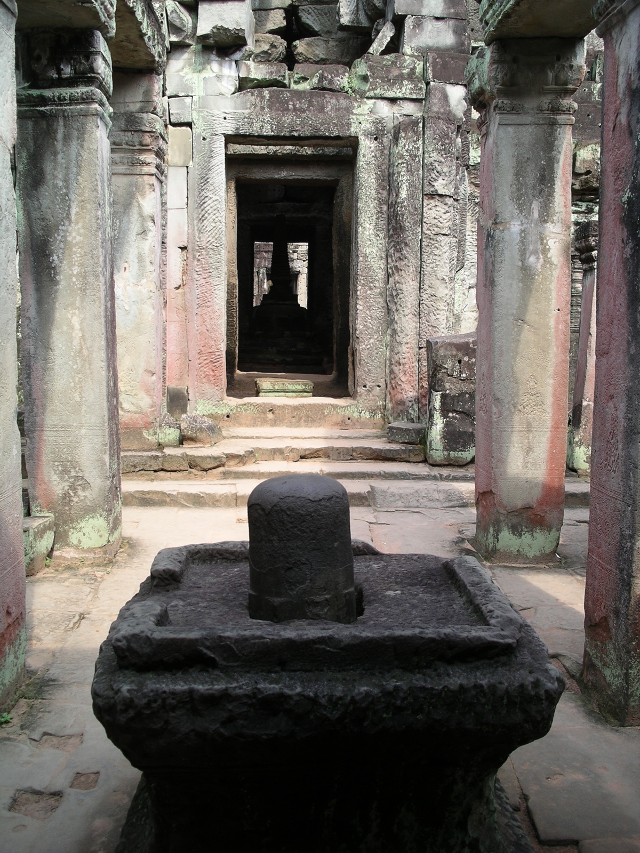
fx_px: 912
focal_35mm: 37
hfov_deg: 38.7
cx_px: 320
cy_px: 426
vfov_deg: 50.1
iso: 64
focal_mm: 7.8
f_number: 3.2
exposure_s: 1/200
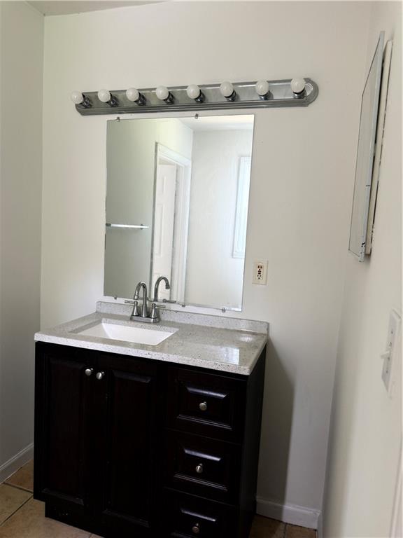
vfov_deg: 71.6
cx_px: 202
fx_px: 373
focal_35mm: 24
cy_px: 269
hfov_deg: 56.8
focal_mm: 6.76
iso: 160
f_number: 1.78
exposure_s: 1/60
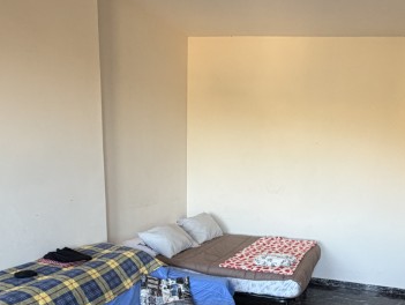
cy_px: 259
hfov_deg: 52.8
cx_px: 271
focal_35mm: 34
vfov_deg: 39.6
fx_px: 398
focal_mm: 2.22
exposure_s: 1/121
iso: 250
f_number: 2.2
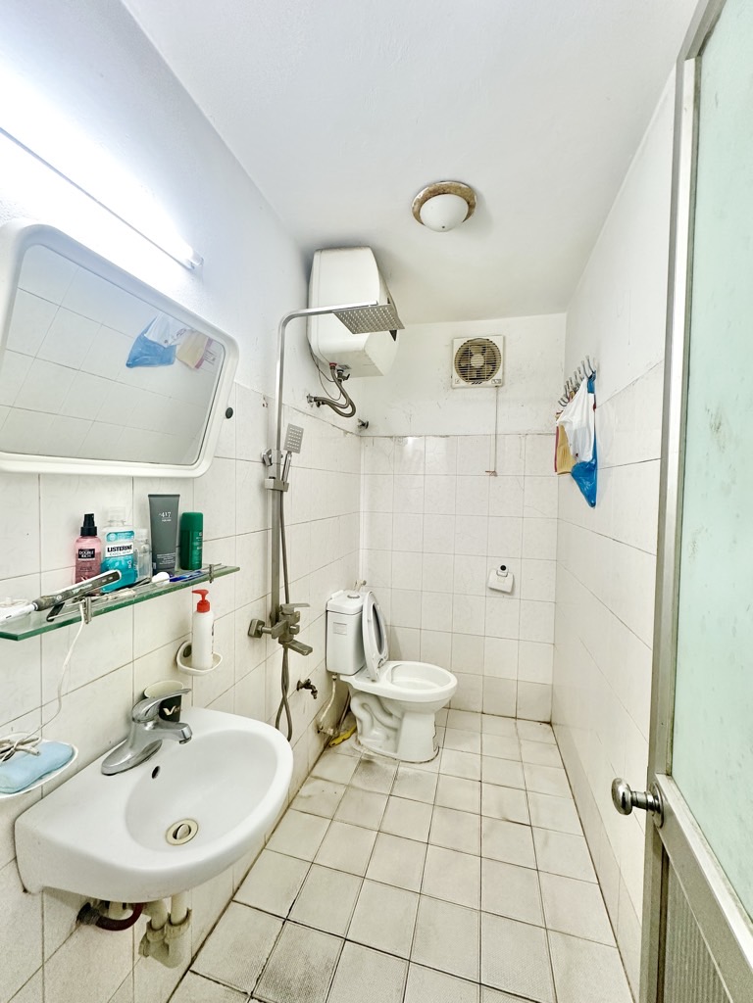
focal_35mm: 14
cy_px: 502
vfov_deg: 102.1
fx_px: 406
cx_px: 376
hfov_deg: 85.7
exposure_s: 1/50
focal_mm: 2.22
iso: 160
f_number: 2.2
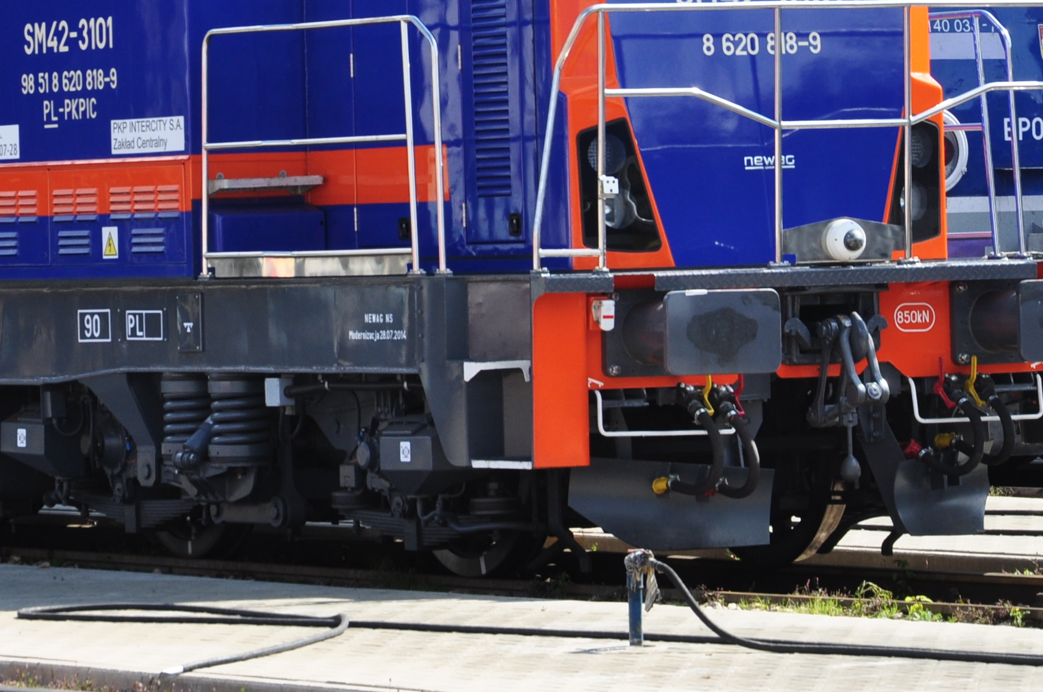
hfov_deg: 8.7
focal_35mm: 236
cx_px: 155
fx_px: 6829
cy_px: 54
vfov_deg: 5.8
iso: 200
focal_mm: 70
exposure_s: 1/200
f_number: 10
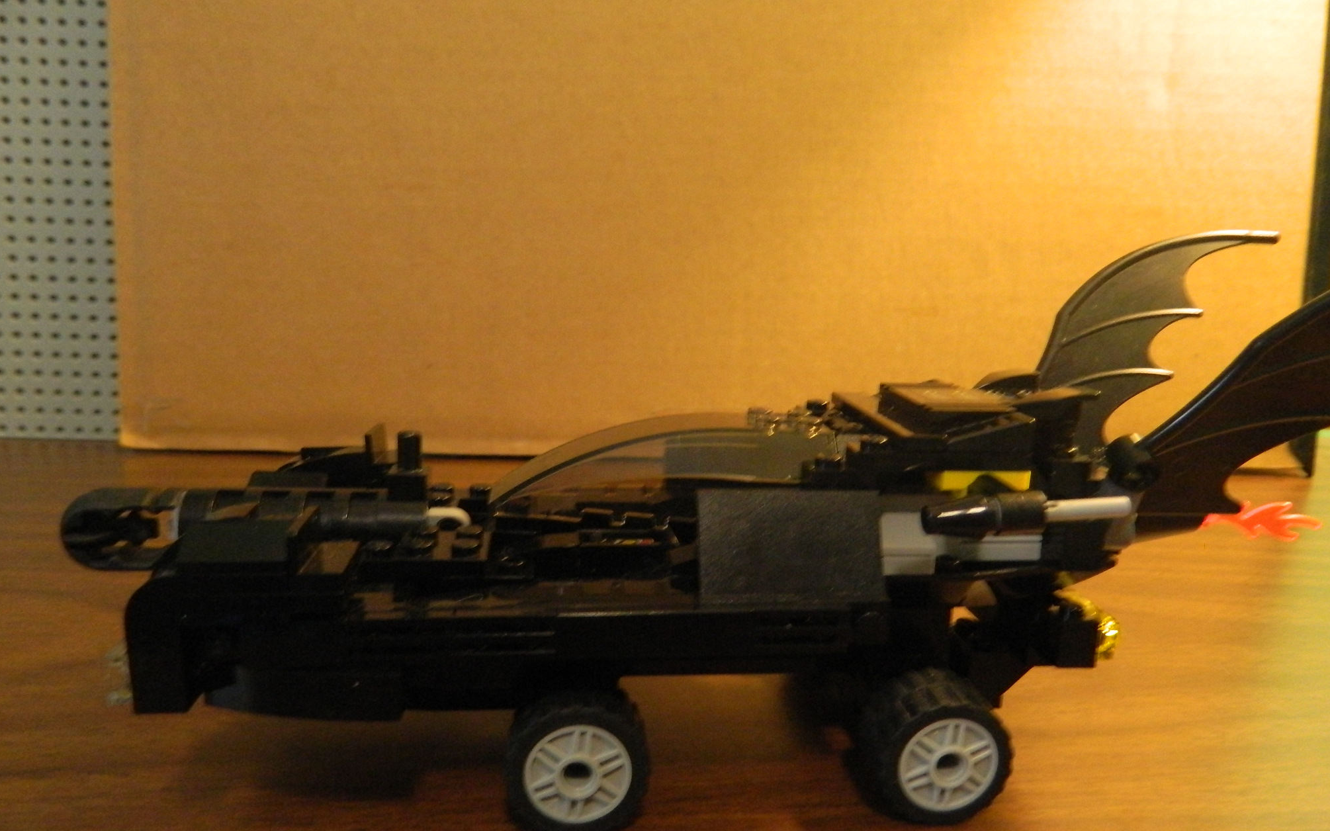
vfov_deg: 45.9
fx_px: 979
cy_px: 482
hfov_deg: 68.4
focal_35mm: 27
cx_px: 674
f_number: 3.1
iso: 400
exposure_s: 1/20
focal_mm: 4.5
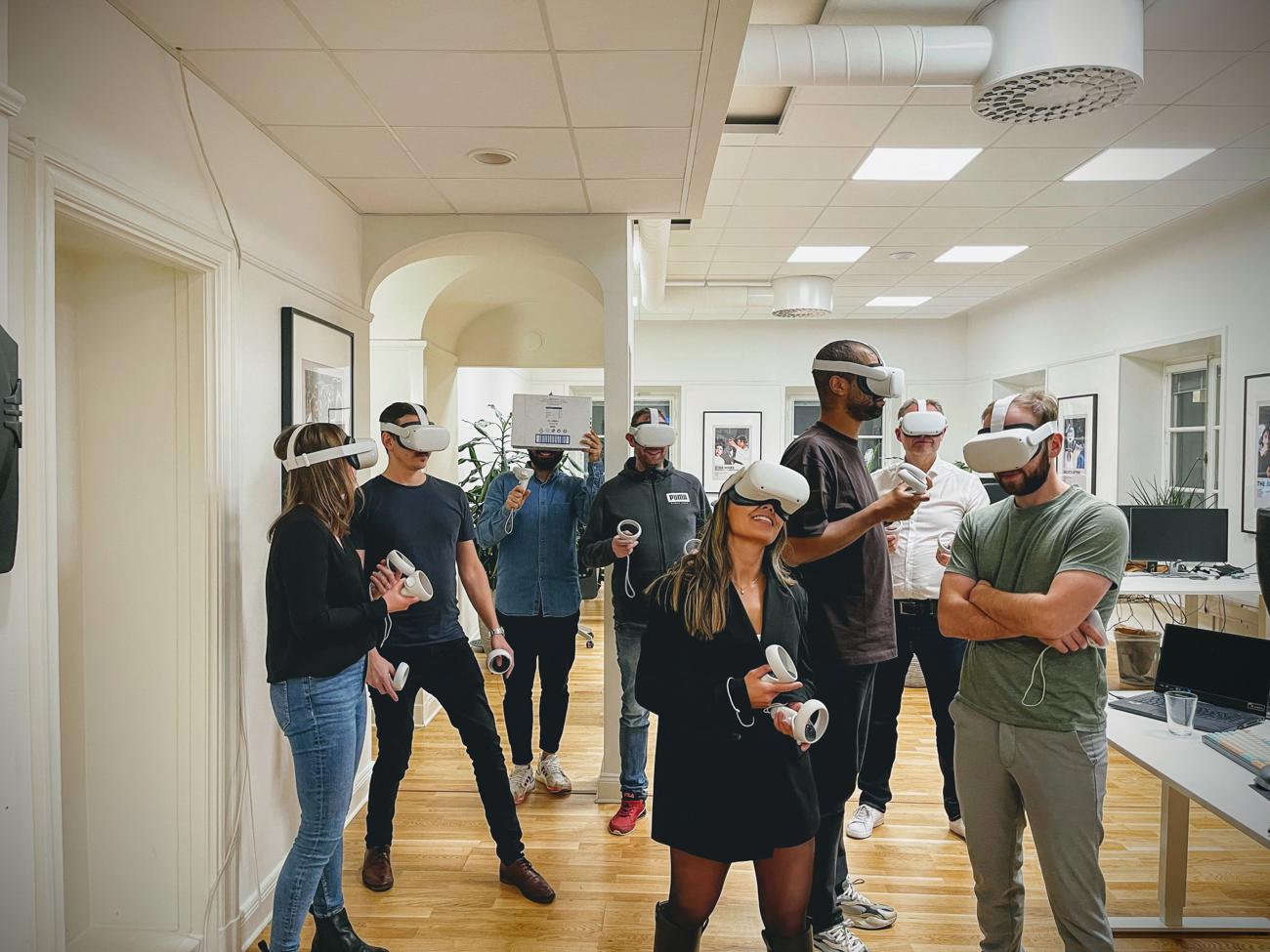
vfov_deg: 53.1
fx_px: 954
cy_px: 476
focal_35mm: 26
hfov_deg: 67.3
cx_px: 635
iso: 100
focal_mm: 5.1
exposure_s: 1/50
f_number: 1.6
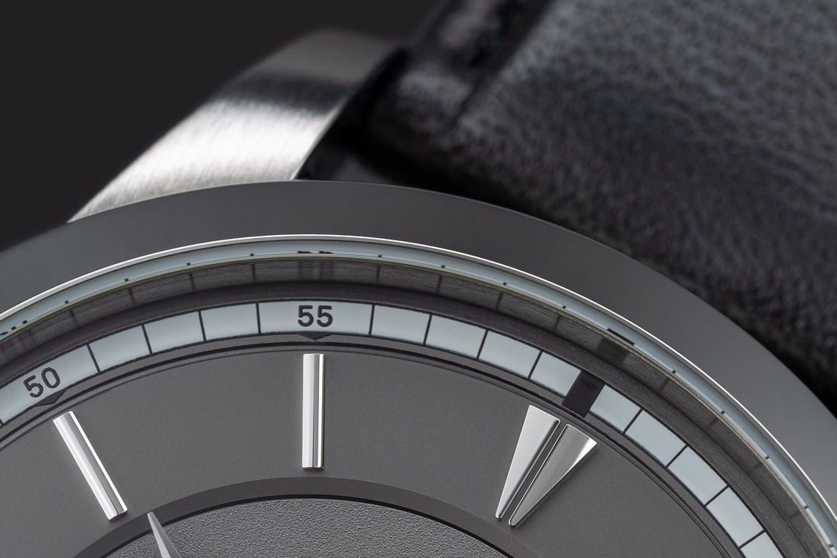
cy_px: 504
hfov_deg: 10.7
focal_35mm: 192
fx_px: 4463
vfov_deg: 7.1
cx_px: 542
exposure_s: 1/60
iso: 64
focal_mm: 105
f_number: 20
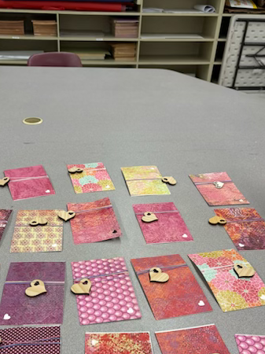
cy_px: 234
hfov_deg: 38.4
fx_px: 378
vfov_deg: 49.4
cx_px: 102
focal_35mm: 37
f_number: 1.6
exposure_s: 1/120
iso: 64
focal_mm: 5.96
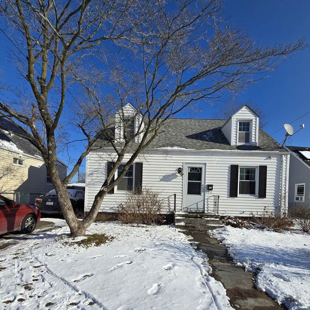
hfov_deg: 87.4
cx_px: 156
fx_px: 162
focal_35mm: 16
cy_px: 197
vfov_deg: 85.4
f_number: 2.2
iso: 50
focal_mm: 2.2
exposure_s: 1/3850
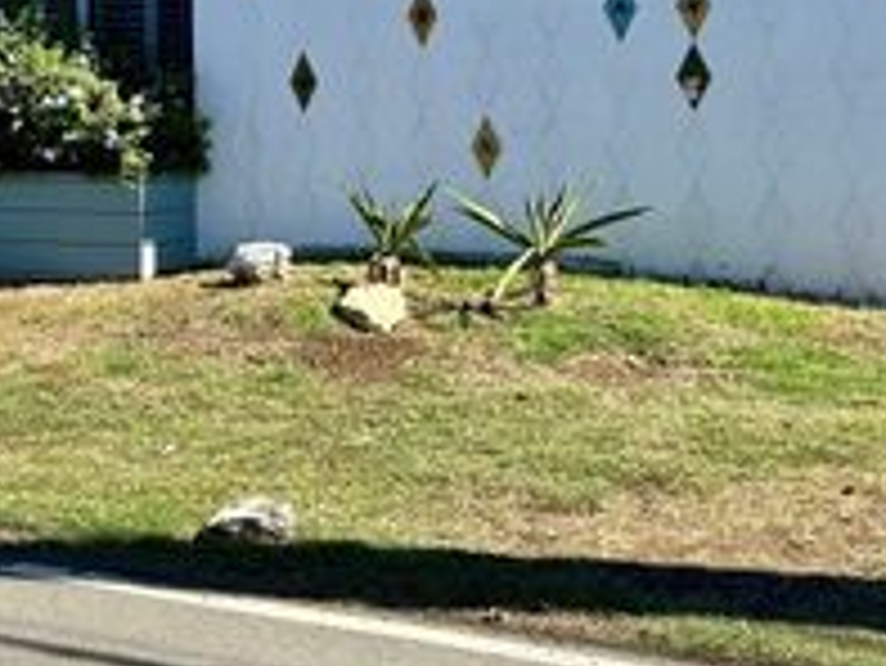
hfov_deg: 31.2
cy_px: 74
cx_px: 247
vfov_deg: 23.5
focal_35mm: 61
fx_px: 1562
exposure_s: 1/2967
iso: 80
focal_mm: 6.86
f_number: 1.78
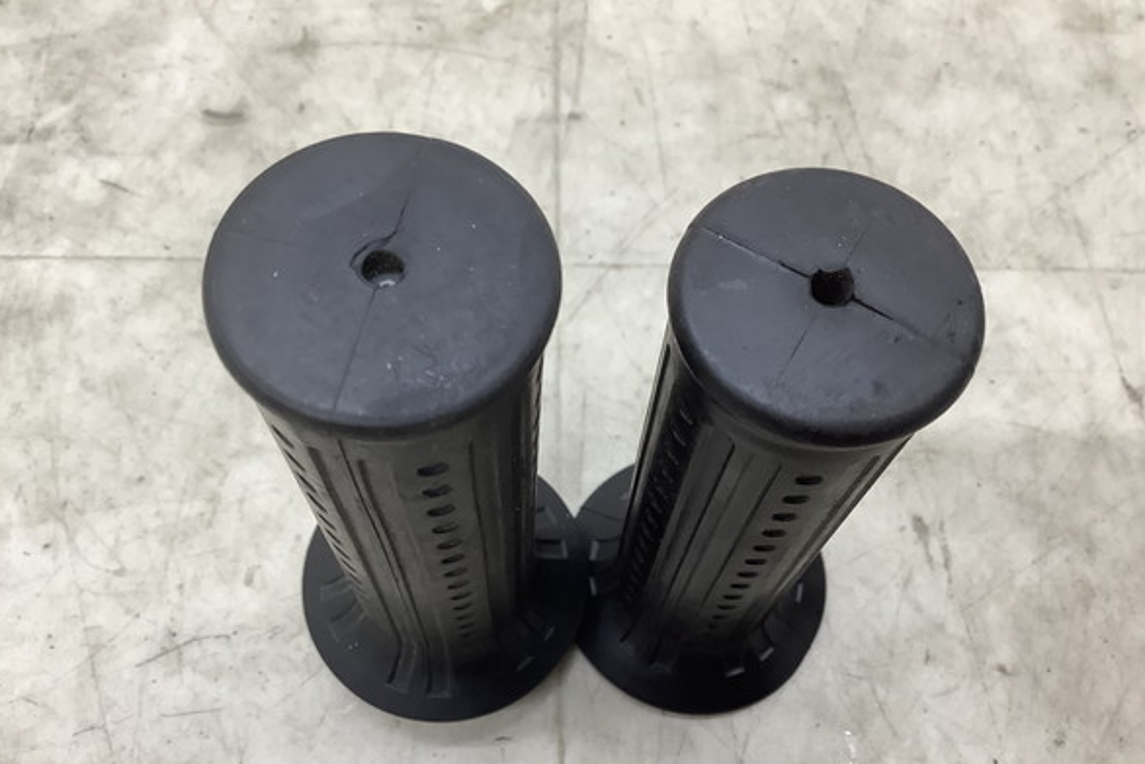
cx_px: 563
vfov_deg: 39.9
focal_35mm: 33
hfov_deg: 57.2
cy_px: 424
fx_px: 1050
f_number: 2.4
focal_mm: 3.3
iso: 100
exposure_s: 1/60
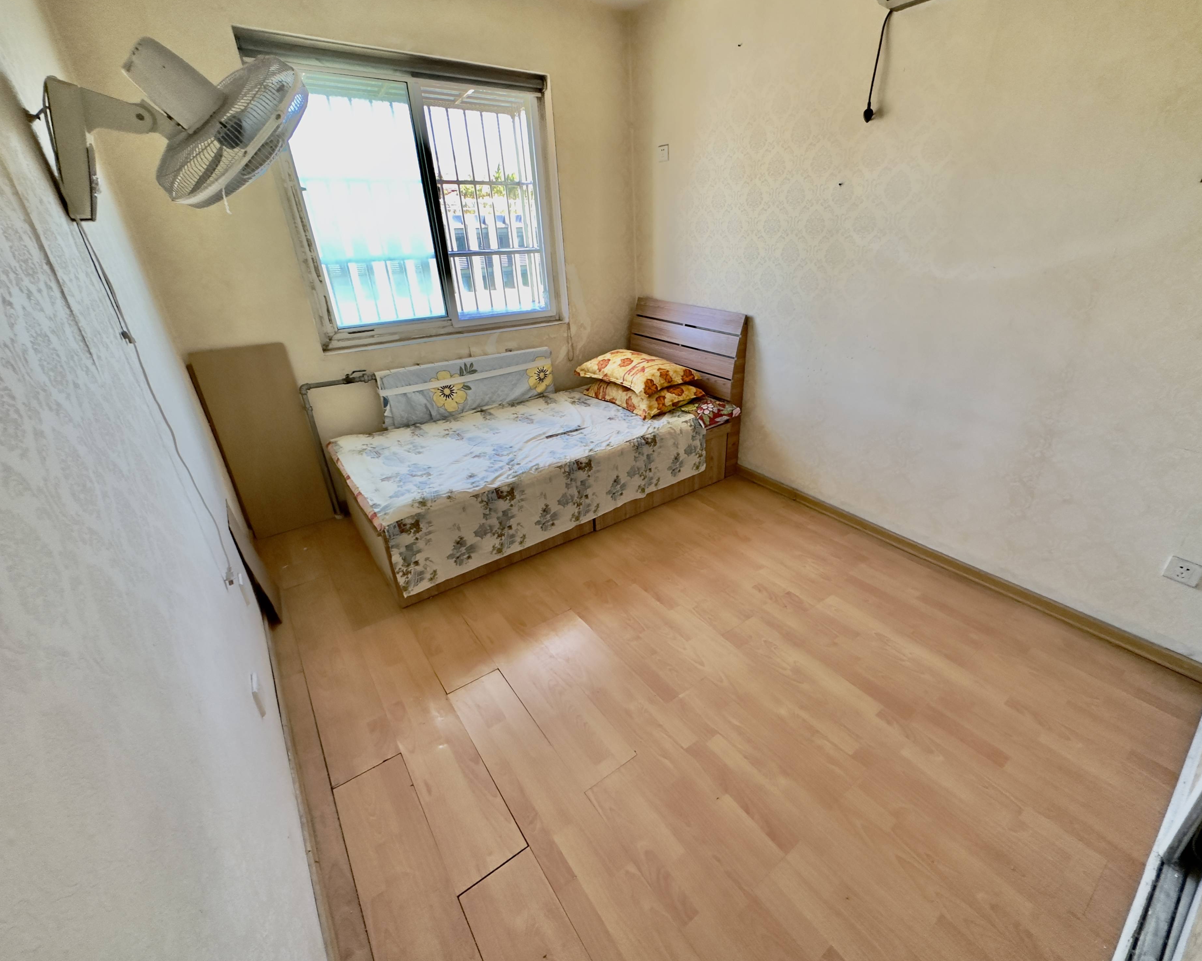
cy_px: 475
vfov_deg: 84.0
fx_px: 534
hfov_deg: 96.5
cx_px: 654
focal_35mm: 15
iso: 320
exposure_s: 1/99
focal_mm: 2.22
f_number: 2.2
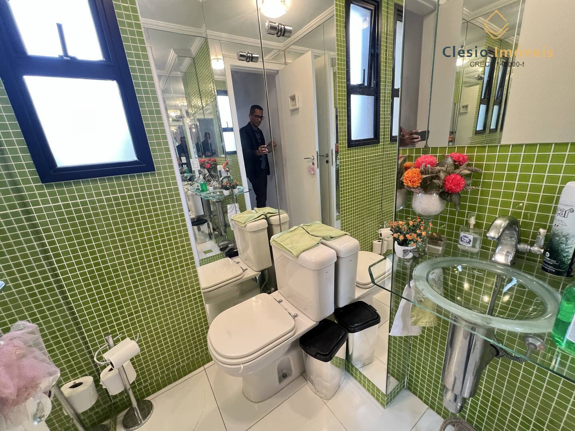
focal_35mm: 13
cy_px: 216
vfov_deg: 89.9
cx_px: 288
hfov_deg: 106.2
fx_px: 216
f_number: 1.8
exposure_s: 1/120
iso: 250
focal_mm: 1.57
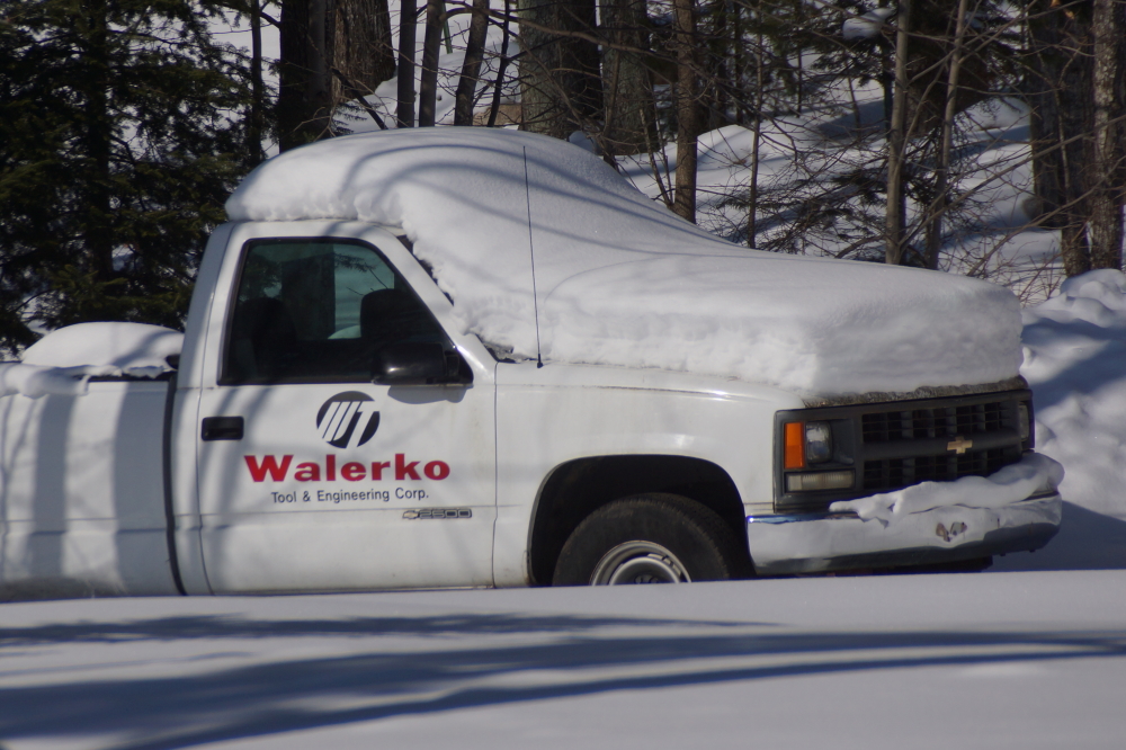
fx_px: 11725
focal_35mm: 375
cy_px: 375
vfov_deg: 3.7
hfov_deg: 5.5
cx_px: 563
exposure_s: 1/500
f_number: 6.3
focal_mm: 250
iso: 100
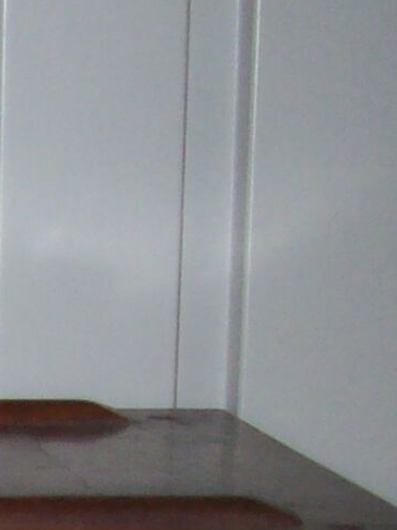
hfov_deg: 6.7
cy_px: 991
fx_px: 3229
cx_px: -569
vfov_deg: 8.9
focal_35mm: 211
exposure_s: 1/64
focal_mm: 6
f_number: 2.7
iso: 80
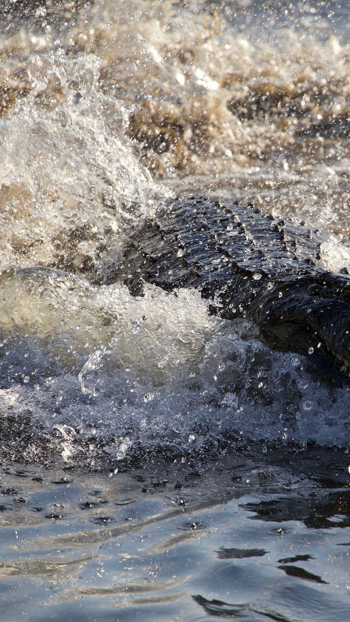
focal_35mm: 472
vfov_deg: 4.6
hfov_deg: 2.6
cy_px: 311
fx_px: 7790
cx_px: 338
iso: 200
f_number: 9
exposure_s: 1/640
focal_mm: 300
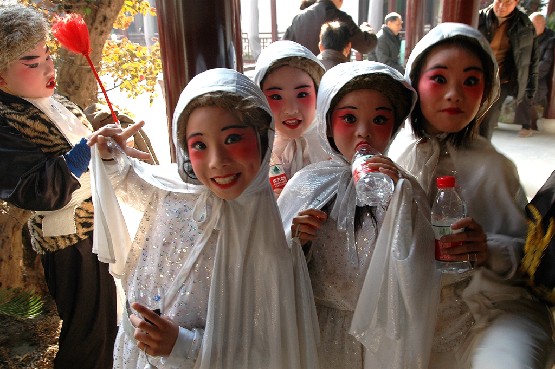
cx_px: 278
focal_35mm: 48
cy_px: 184
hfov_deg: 41.1
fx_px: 739
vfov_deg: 28.0
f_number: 5.6
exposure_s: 1/40
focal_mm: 32
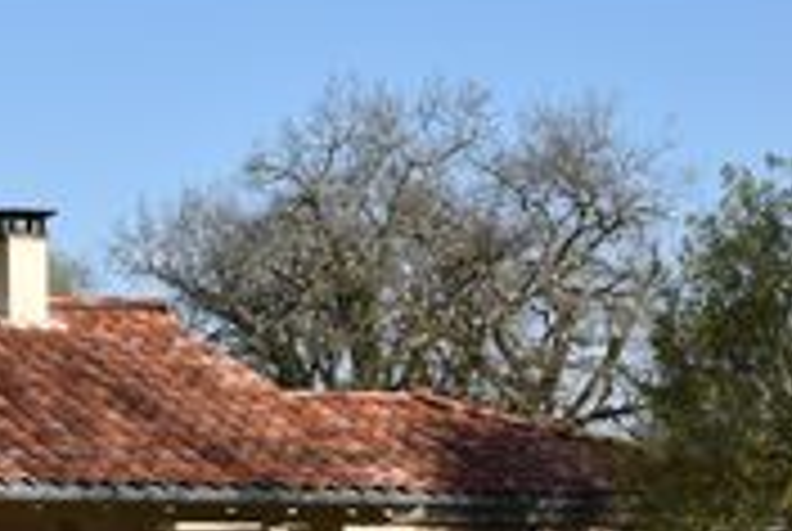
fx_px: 3372
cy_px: 688
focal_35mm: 153
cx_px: 234
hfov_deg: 13.4
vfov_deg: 8.9
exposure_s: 1/400
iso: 200
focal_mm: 30
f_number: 10
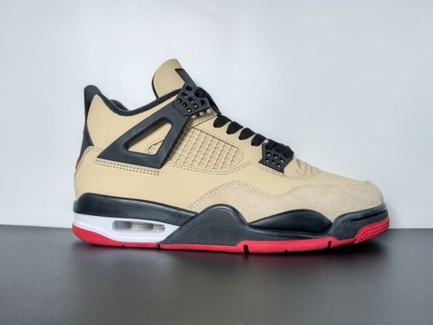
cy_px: 162
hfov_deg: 65.3
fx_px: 338
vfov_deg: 51.4
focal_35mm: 27
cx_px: 216
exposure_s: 1/402
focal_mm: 6.98
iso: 50
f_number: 2
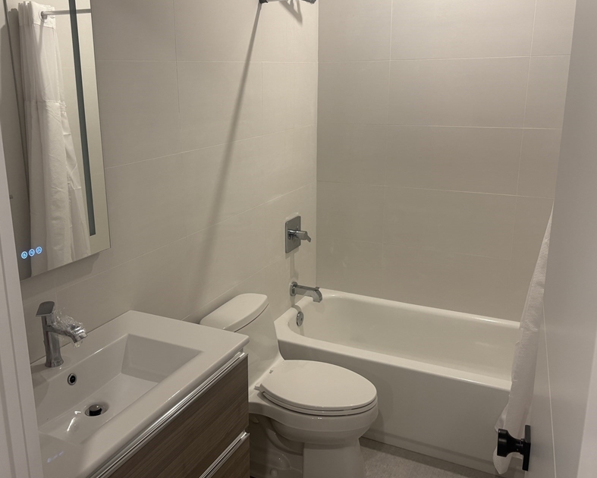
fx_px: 583
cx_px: 255
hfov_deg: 54.0
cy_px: 222
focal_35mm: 33
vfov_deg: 44.5
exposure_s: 1/60
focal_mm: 5.96
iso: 80
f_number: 1.6
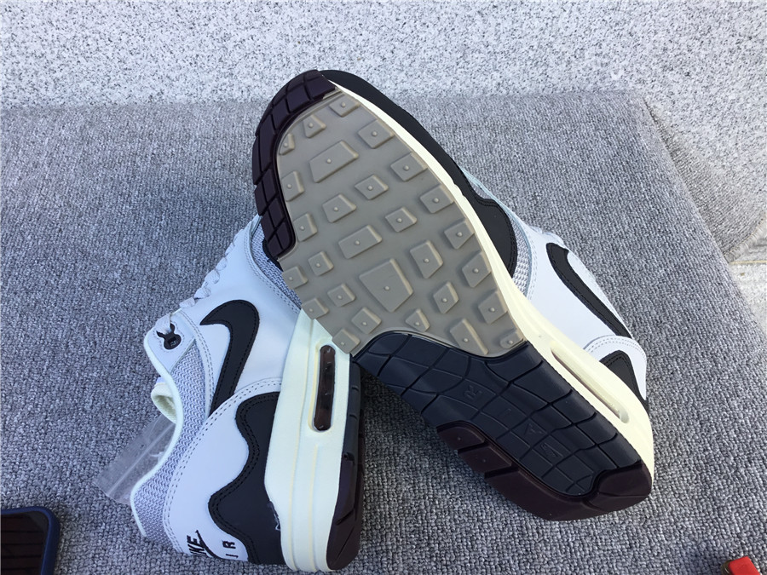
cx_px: 384
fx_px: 687
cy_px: 288
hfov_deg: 58.4
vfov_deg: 45.4
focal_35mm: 31
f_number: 2.4
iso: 25
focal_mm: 3.3
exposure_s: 1/125
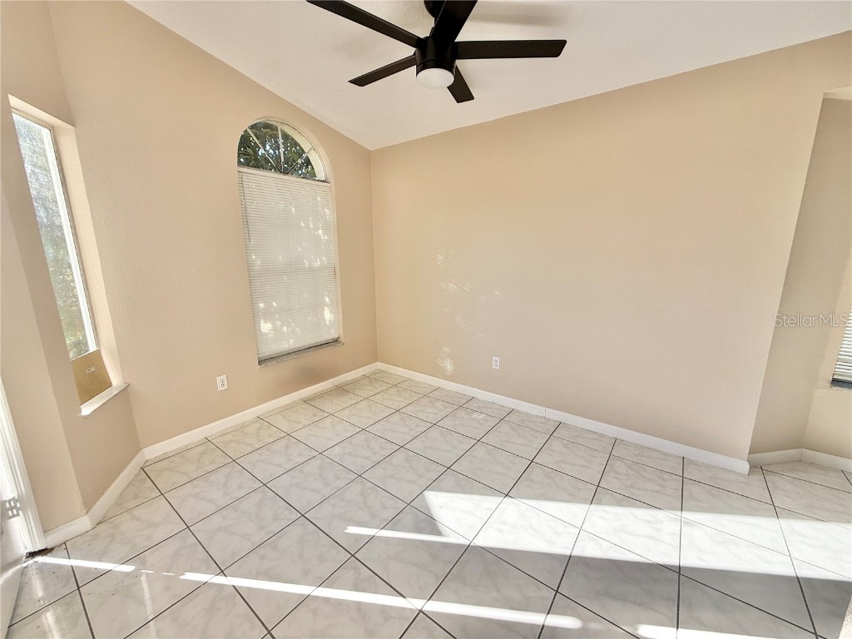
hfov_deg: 102.1
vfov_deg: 85.7
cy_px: 320
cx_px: 426
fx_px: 345
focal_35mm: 14
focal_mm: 2.22
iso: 64
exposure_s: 1/351
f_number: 2.2
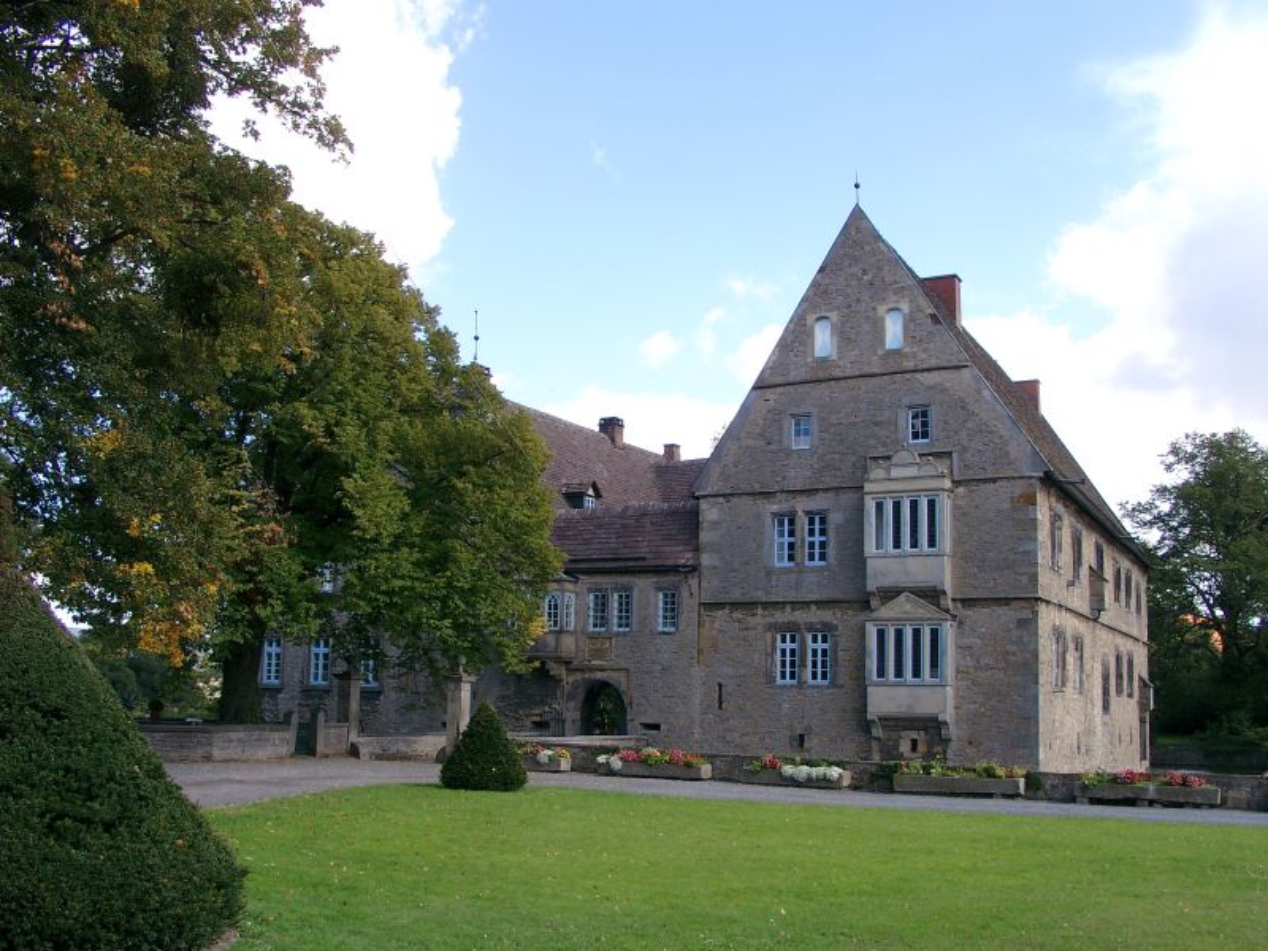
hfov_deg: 54.0
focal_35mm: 34
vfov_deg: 41.8
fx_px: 1245
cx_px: 634
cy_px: 476
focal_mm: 7.13
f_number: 4
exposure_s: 1/306
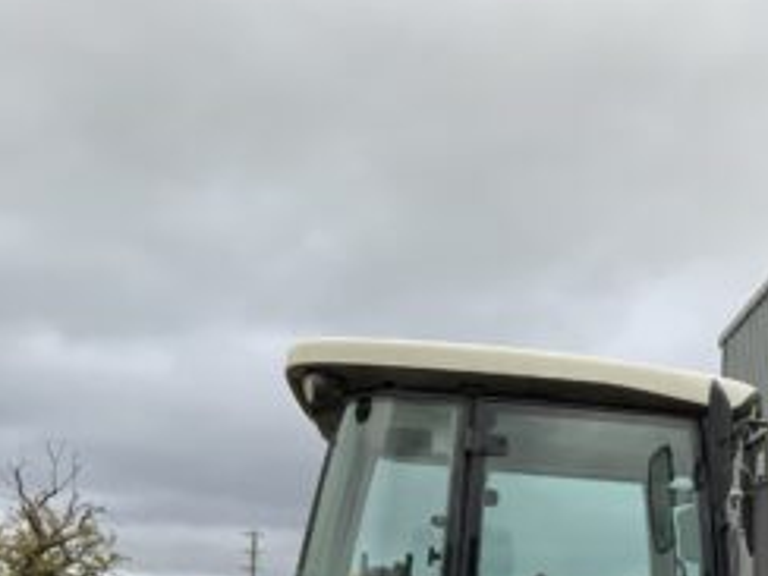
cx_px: 799
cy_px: 658
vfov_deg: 18.5
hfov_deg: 24.3
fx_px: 1686
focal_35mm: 76
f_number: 1.8
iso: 16
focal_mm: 3
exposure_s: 1/307
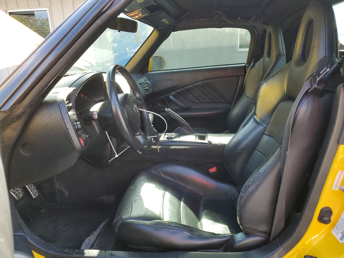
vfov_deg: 53.1
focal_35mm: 26
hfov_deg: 67.3
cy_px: 129
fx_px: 258
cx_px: 172
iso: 50
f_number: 1.5
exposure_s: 1/217
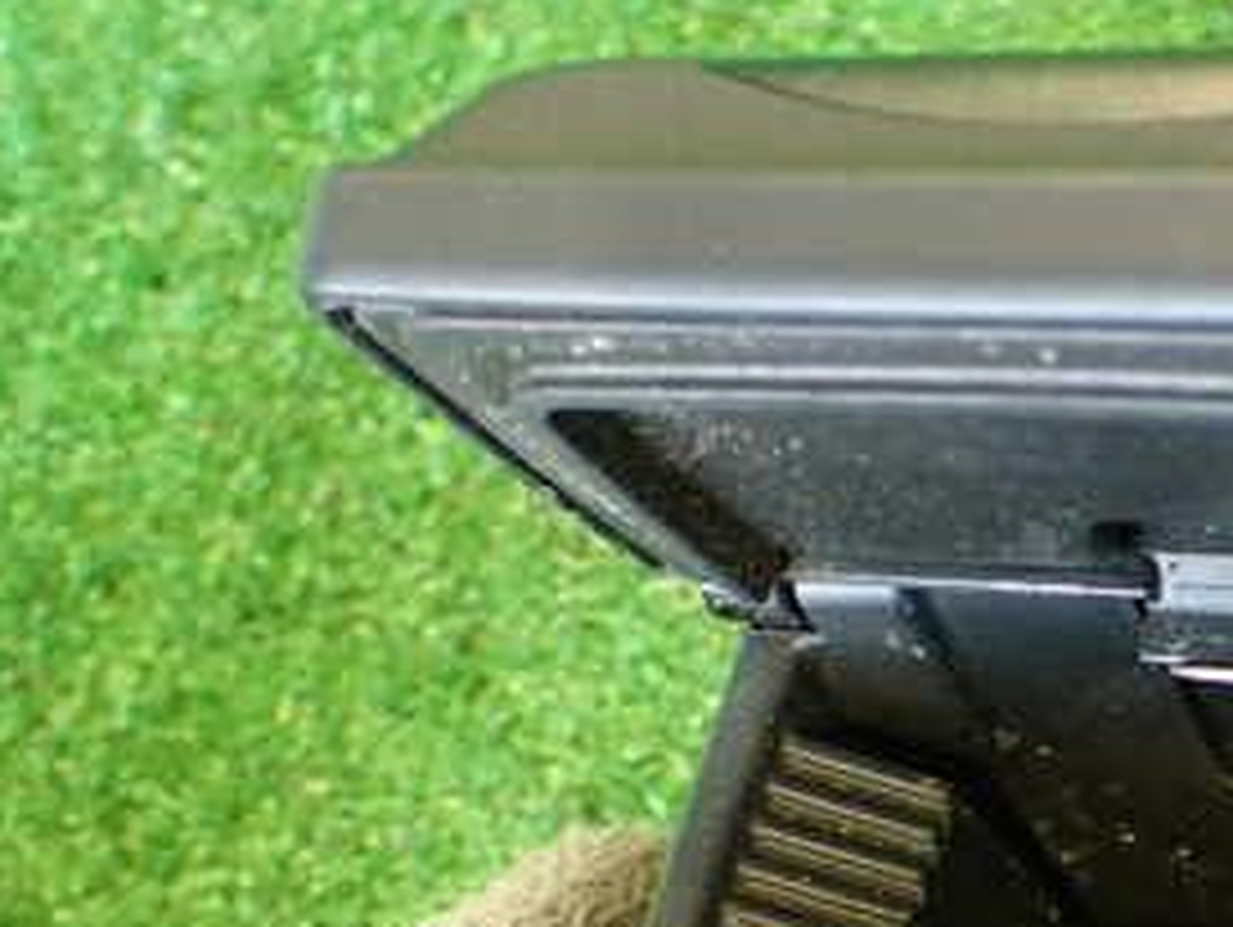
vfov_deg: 20.6
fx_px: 2496
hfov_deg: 26.2
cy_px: 855
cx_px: 1260
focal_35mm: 70
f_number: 2.4
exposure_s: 1/30
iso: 500
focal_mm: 5.79
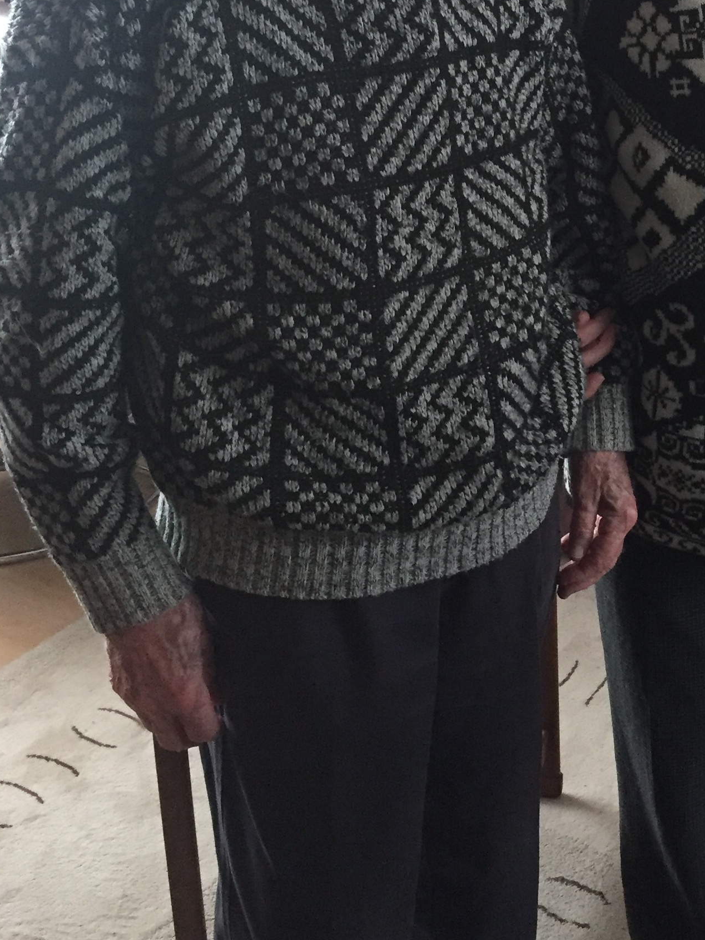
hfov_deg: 25.5
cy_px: 192
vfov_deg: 33.4
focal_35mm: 56
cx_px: 595
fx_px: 1520
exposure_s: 1/33
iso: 250
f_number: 2.2
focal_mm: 4.15
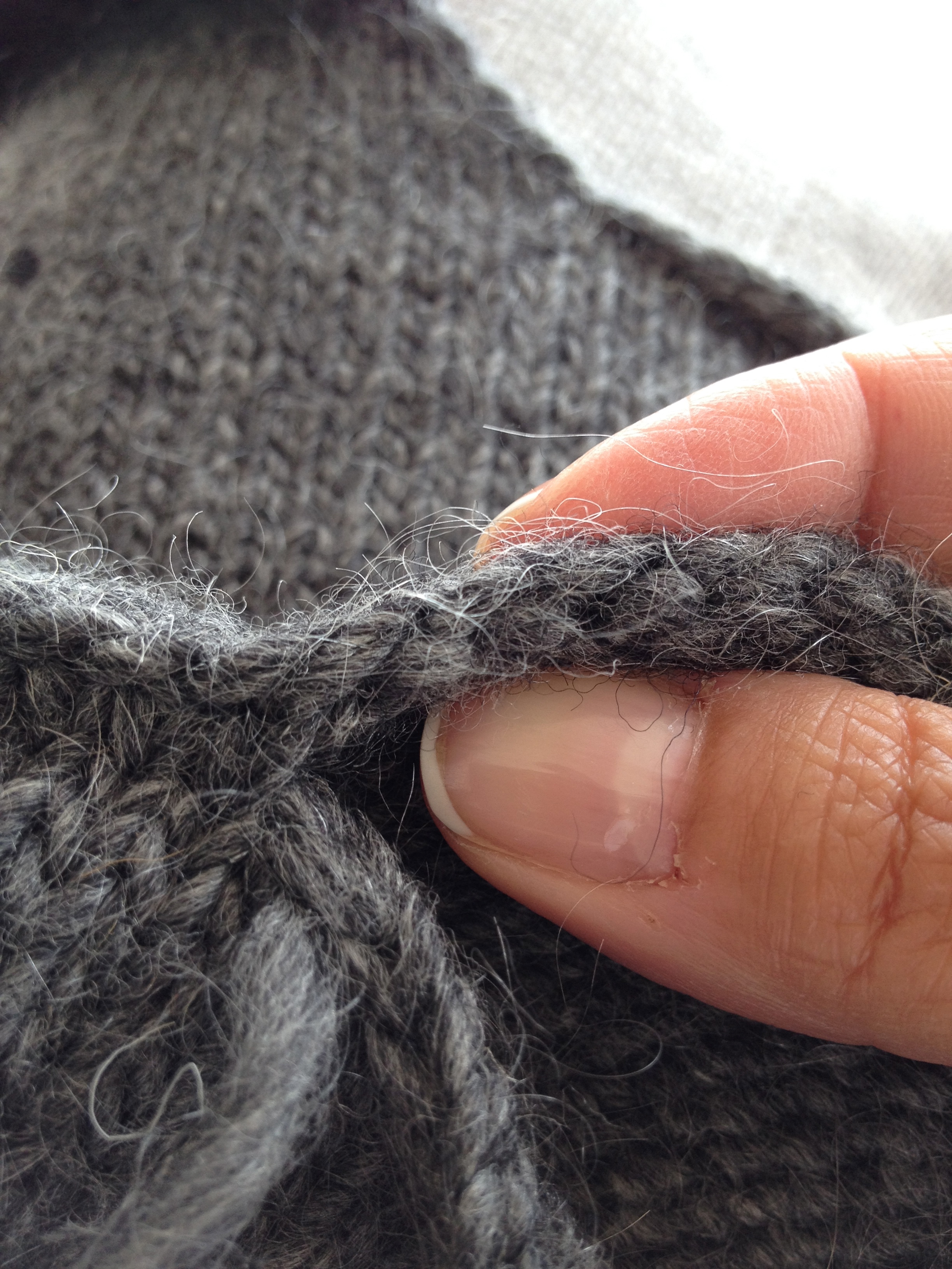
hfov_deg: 40.7
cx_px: 476
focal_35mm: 35
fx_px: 1283
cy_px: 634
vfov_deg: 52.6
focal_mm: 4.28
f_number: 2.4
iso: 50
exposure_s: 1/145
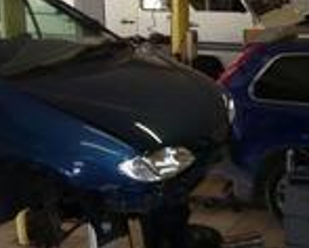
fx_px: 824
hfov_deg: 20.8
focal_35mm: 90
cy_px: 74
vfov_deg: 17.1
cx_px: 282
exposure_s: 1/60
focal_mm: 5.6
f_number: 2.7
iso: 80
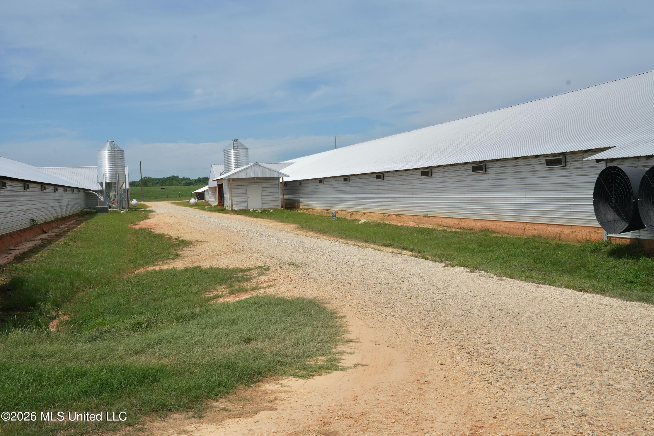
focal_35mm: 42
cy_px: 218
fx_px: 763
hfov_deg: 46.4
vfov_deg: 31.9
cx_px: 327
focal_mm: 42
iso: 400
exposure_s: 1/1000
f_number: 11
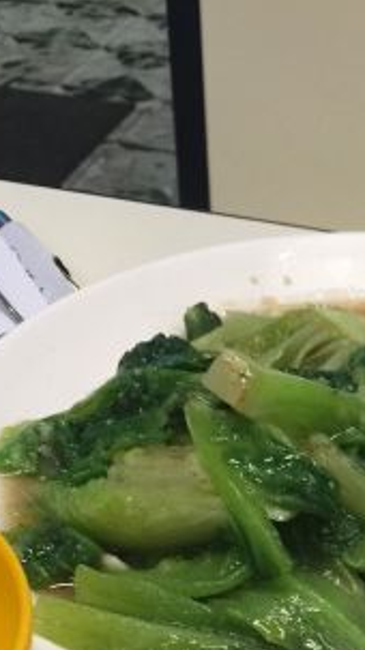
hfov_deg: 15.7
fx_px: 1258
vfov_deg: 26.3
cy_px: 747
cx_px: 465
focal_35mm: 73
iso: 100
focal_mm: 4.15
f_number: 2.2
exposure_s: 1/17
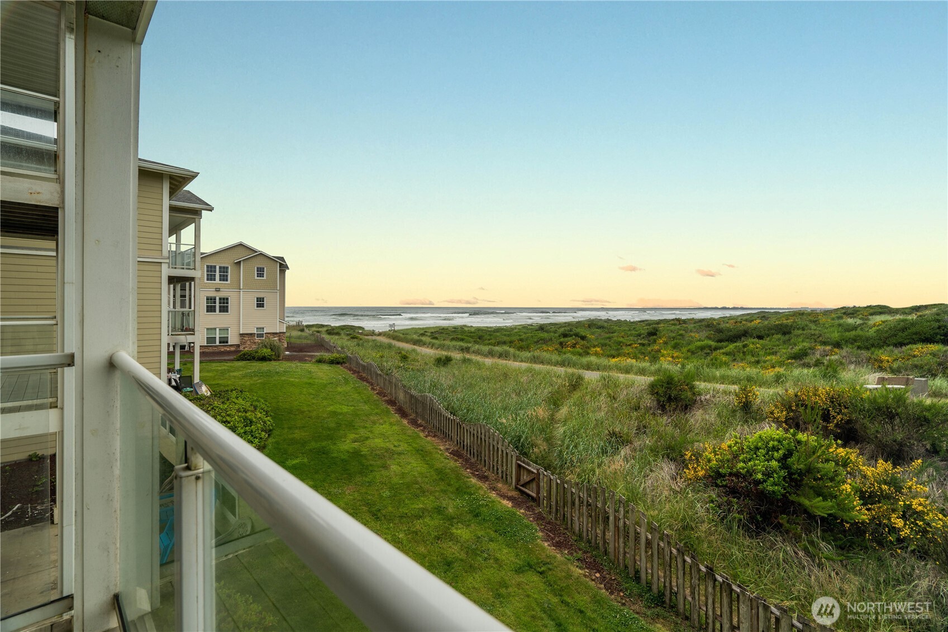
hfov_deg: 96.7
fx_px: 421
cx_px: 474
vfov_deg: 73.7
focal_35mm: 16
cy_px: 316
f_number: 7.1
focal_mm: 16
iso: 100
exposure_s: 1/50
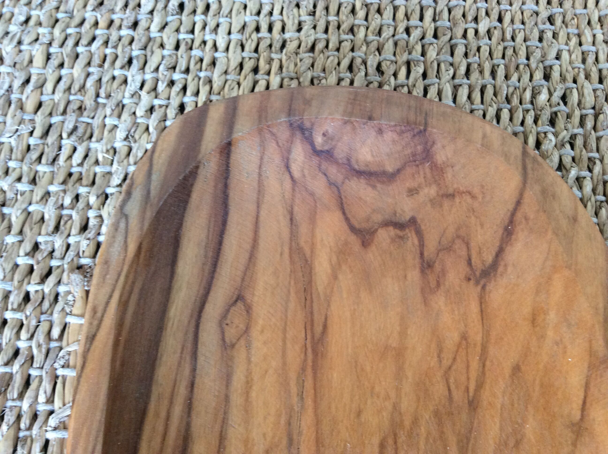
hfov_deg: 56.9
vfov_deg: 44.1
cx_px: 304
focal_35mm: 32
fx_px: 561
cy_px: 227
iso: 100
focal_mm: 3.3
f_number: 2.4
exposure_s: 1/25
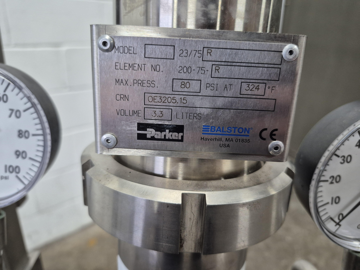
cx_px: 180
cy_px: 135
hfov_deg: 73.9
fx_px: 239
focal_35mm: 23
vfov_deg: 58.9
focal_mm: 5.4
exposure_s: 1/120
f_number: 1.8
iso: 400
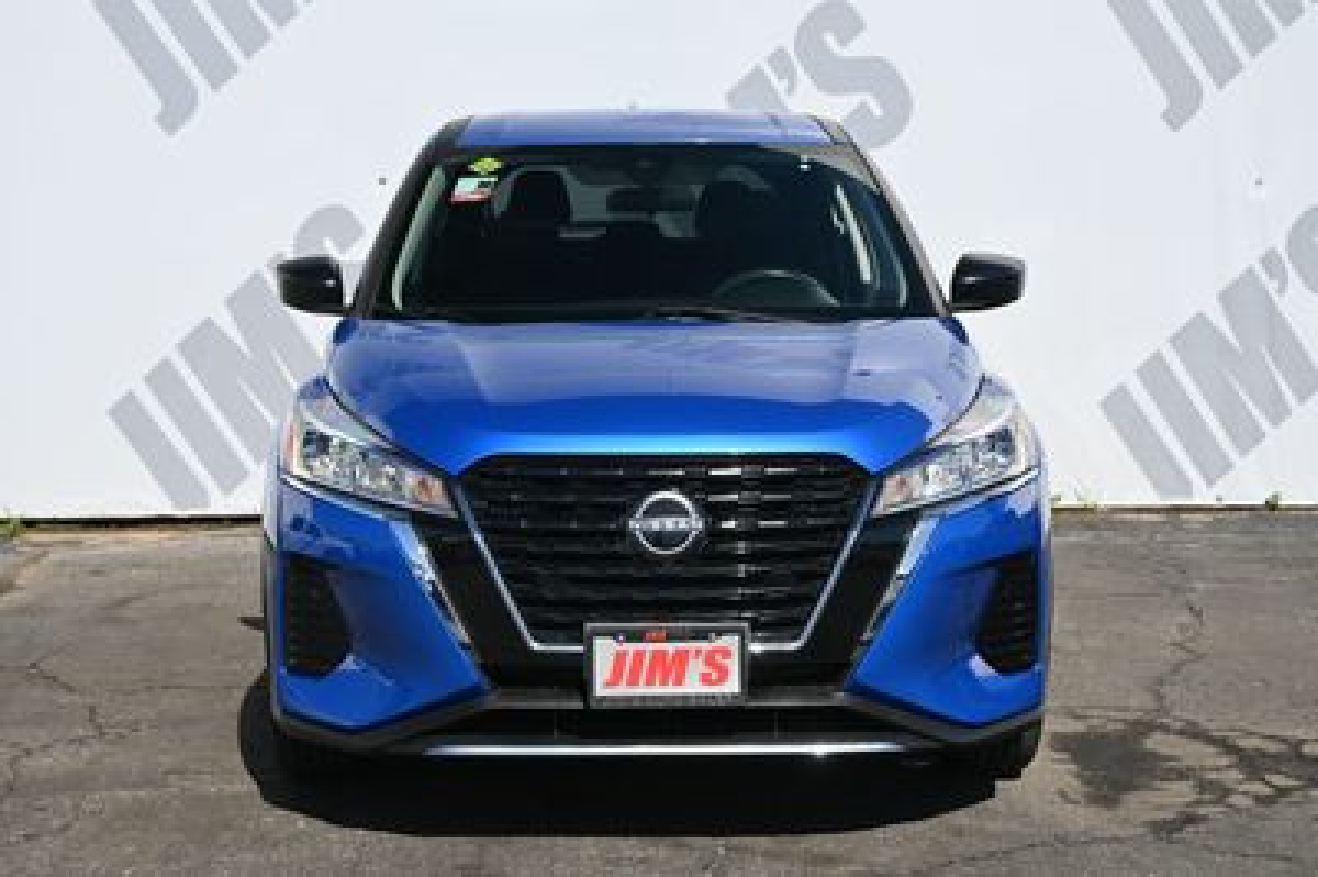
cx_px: 659
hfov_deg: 33.4
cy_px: 438
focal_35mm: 60
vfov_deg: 22.6
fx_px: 2195
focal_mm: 40
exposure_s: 1/320
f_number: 6.3
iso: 100
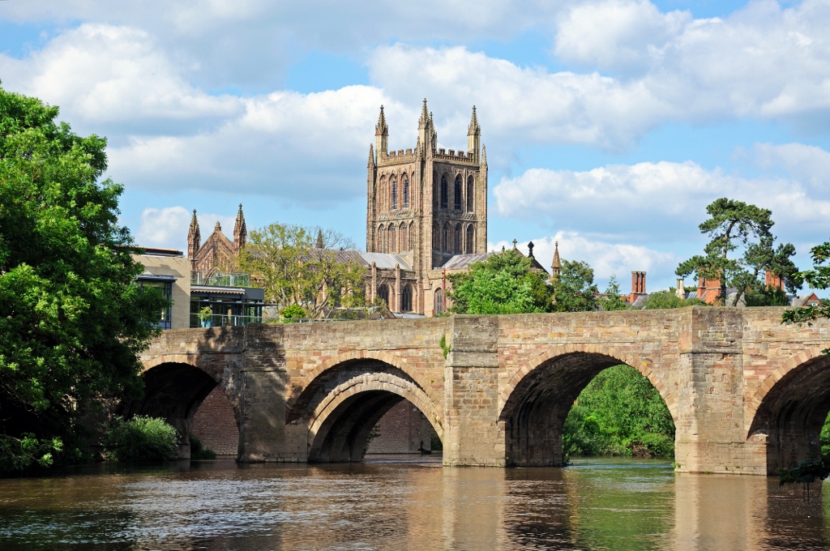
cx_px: 415
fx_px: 2003
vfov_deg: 15.7
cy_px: 276
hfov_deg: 23.4
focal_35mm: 87
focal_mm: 58
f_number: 8
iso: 200
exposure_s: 1/500
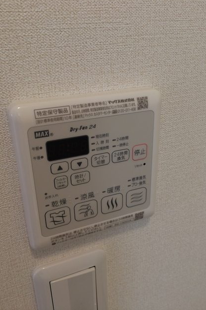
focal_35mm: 32
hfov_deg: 41.1
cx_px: 103
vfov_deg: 58.7
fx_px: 275
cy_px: 155
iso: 64
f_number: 2.2
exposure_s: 1/30
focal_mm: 4.12
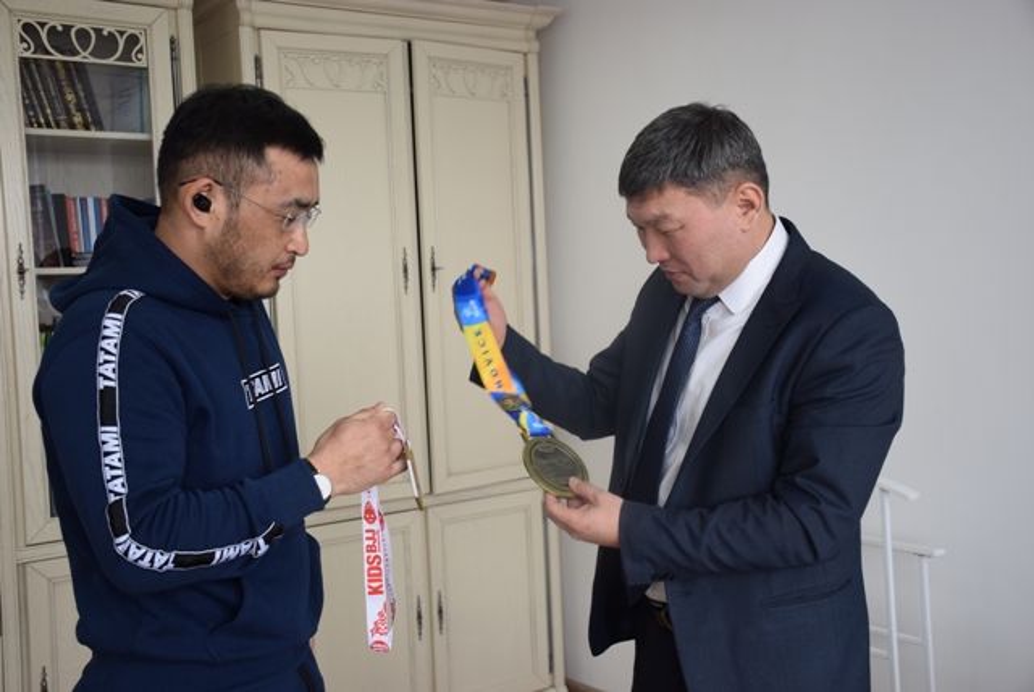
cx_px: 517
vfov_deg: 34.3
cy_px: 346
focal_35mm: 39
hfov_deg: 49.5
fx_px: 1121
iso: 400
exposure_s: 1/100
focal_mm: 26
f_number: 5
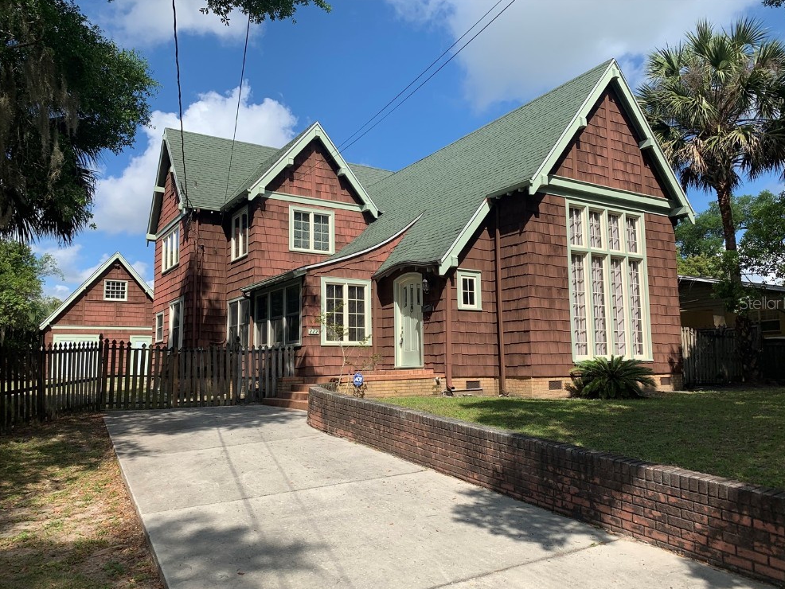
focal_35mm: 27
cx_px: 407
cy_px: 302
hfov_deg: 65.3
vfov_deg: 51.4
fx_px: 612
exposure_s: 1/2208
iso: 25
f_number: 1.8
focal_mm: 4.25
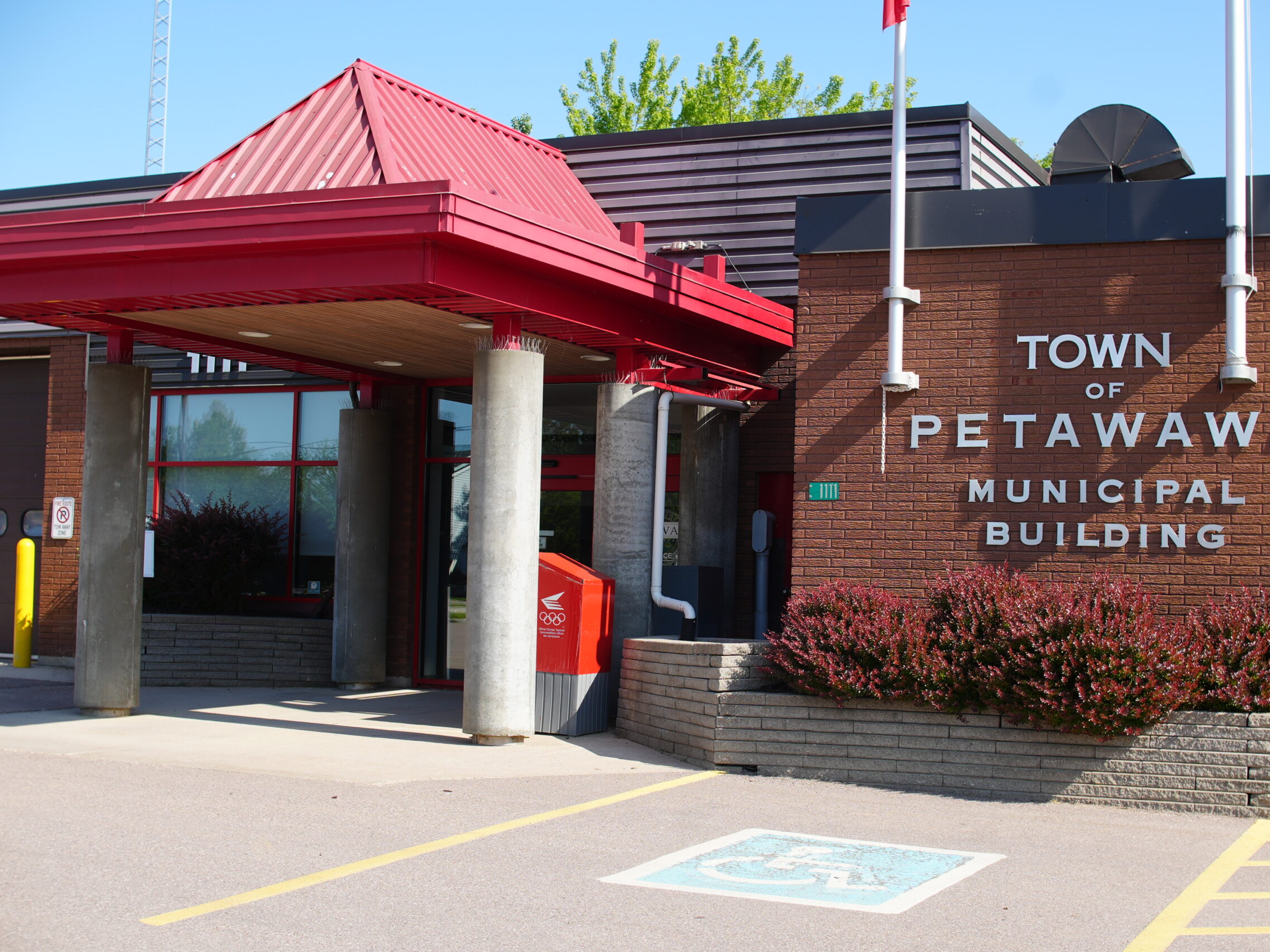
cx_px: 690
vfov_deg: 29.7
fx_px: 1797
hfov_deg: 38.9
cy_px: 479
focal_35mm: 49
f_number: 5
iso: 100
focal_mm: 30
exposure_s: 1/320
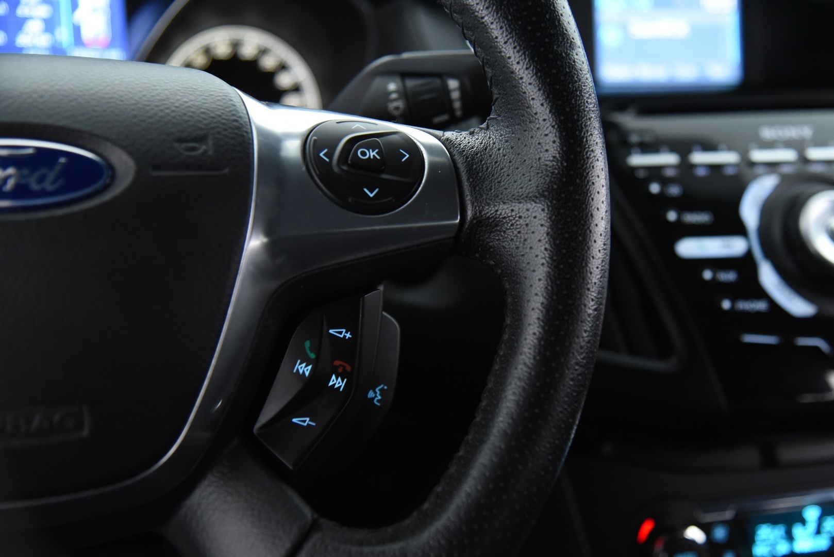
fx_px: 1159
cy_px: 278
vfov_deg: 27.0
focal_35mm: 50
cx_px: 417
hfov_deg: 39.6
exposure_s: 1/25
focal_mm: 50
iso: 4000
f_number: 4
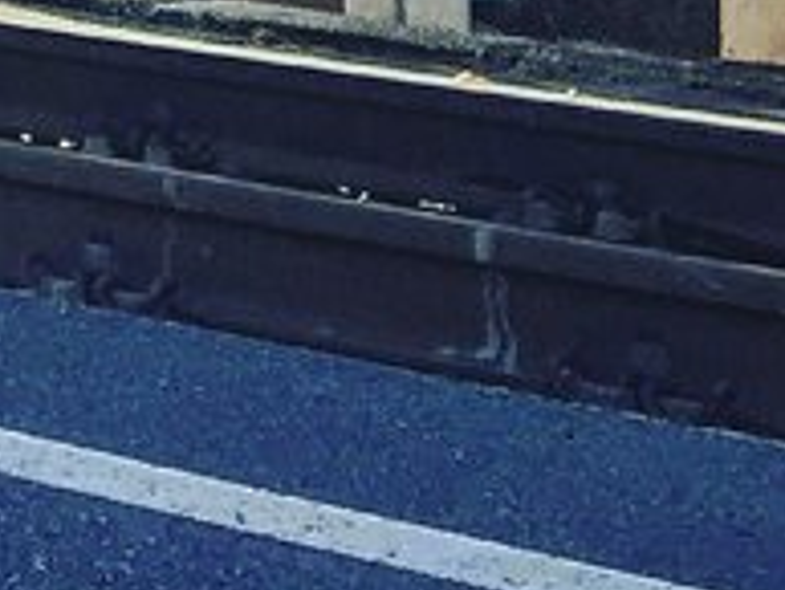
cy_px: -1182
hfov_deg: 9.0
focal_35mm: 180
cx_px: -1542
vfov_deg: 7.3
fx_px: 4084
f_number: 2.2
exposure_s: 1/363
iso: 32
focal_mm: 4.15
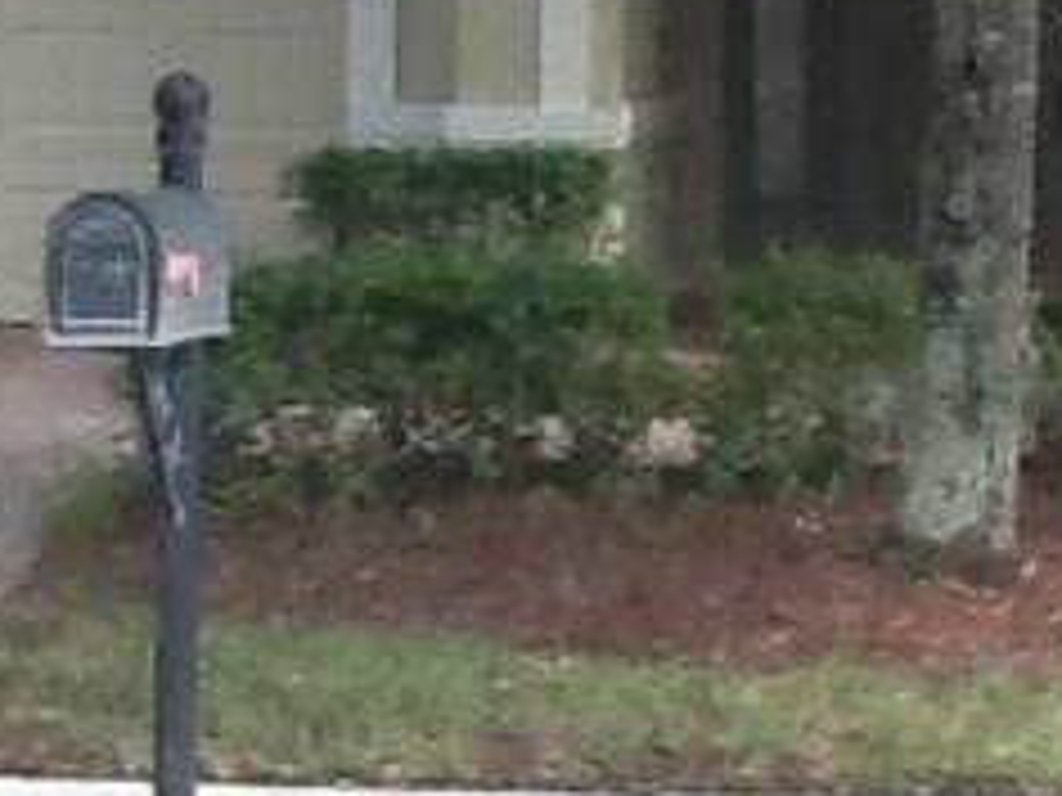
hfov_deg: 11.0
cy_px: -459
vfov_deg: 8.1
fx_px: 5492
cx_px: 472
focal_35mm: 179
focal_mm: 2.03
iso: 40
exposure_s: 1/352
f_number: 2.4
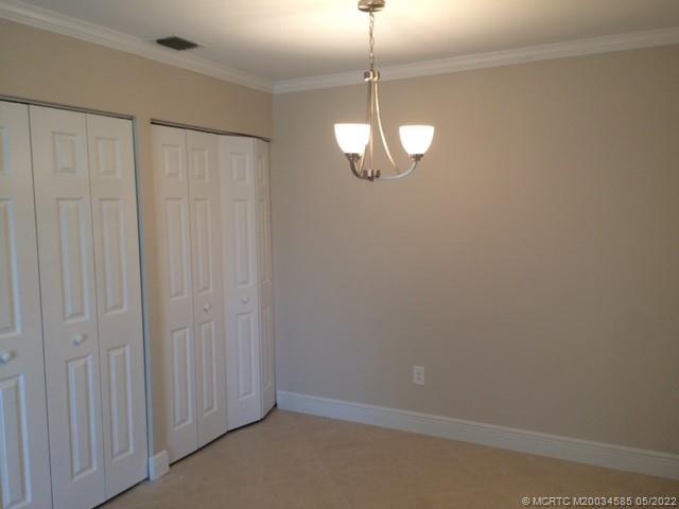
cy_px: 254
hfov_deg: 61.7
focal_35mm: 29
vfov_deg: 48.2
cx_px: 340
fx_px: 569
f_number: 2.2
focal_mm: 4.15
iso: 50
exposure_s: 1/30
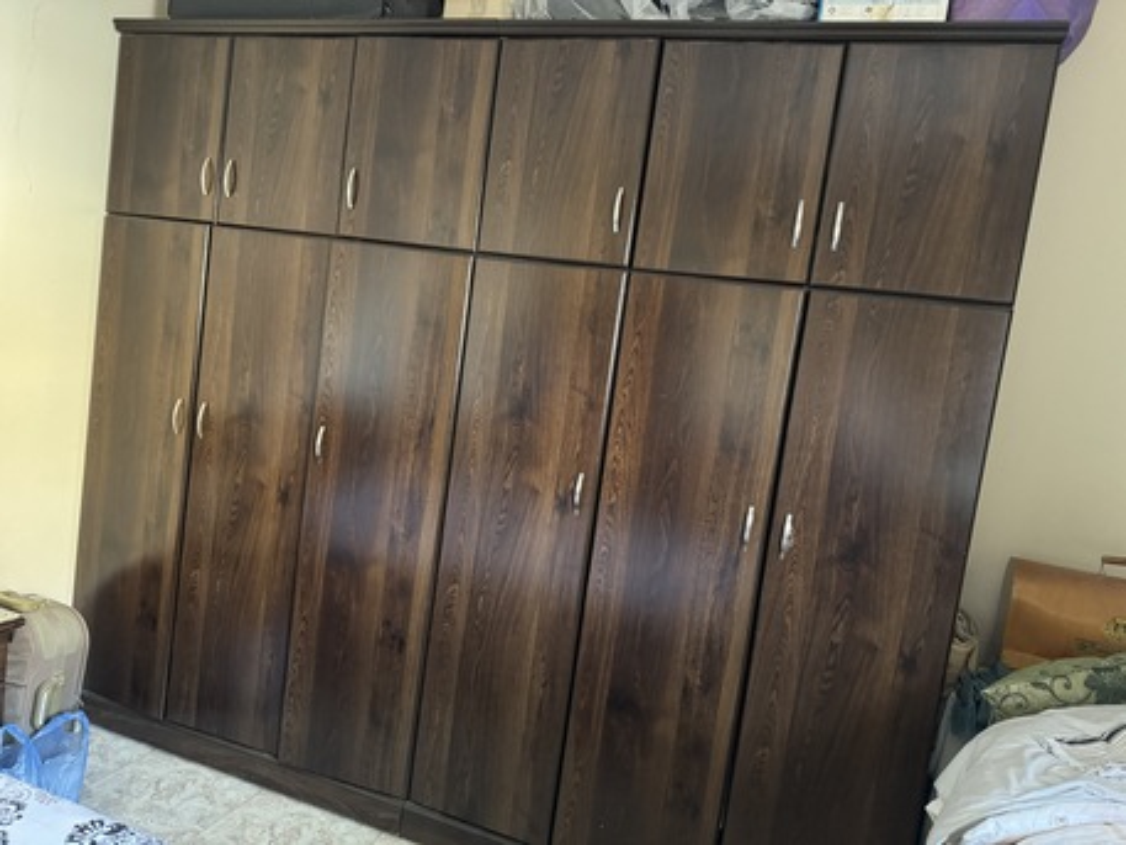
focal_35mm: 24
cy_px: 422
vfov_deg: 56.8
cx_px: 563
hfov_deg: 71.6
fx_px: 781
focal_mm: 6.86
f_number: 1.78
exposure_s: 1/36
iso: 1000
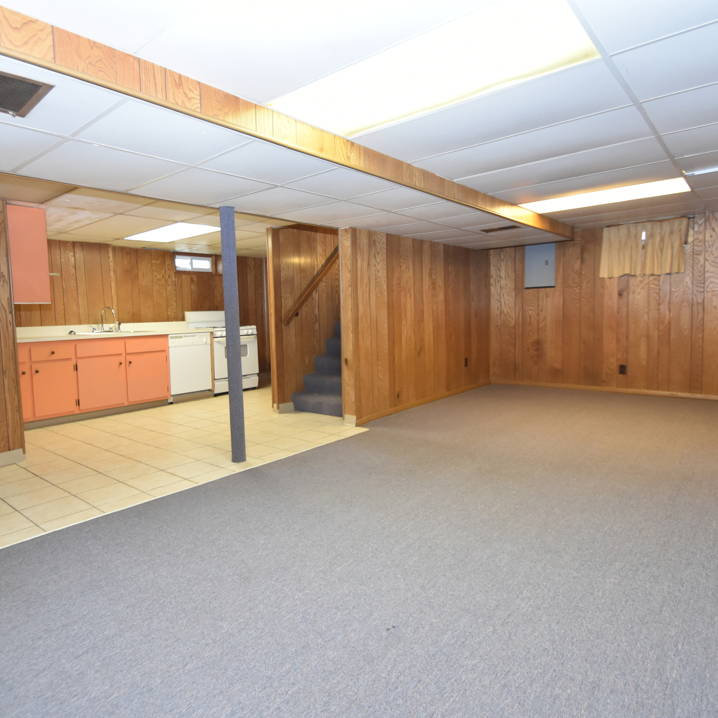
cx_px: 342
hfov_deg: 74.8
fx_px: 469
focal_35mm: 20
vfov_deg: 74.8
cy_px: 351
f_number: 3.5
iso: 1000
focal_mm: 10
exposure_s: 1/60
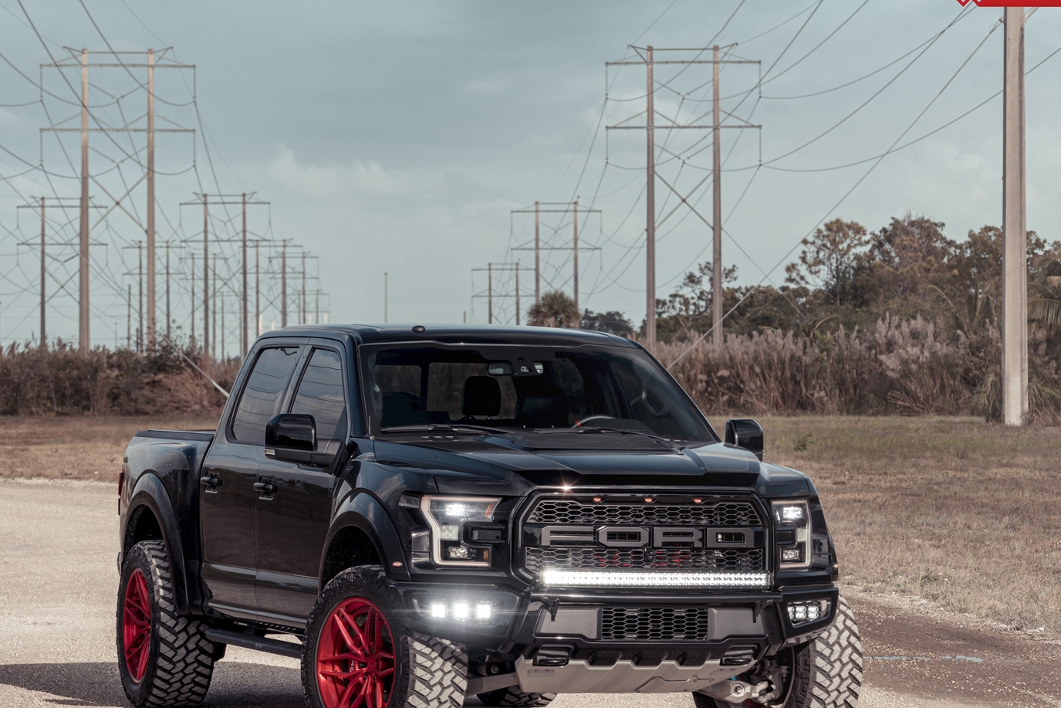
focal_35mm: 155
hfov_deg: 13.2
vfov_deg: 8.9
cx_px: 338
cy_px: 404
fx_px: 4568
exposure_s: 1/60
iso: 100
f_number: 8
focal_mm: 111
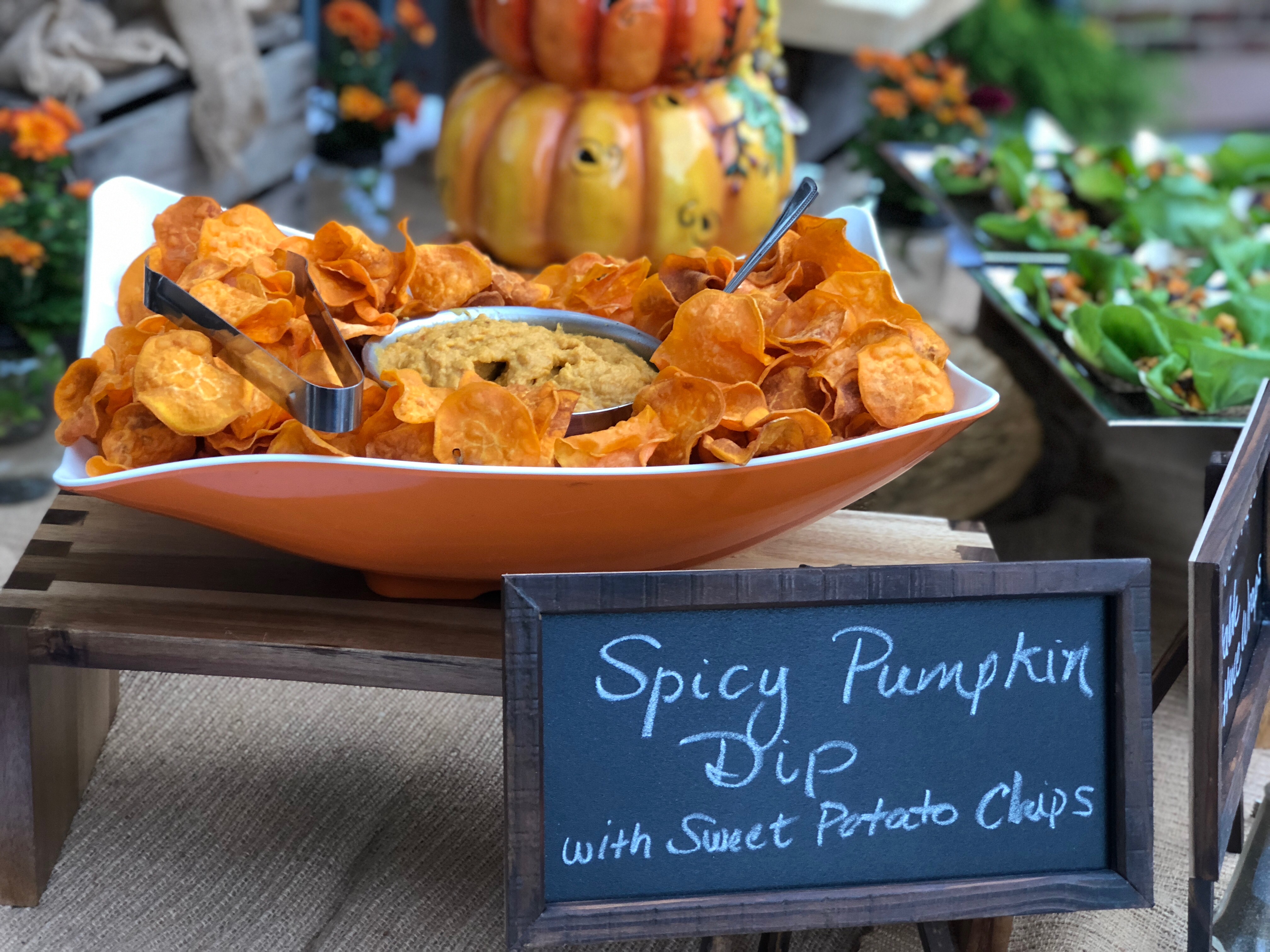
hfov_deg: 33.8
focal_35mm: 57
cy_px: 476
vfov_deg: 25.7
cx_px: 635
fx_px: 2091
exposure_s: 1/30
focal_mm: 6.6
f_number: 2.8
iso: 100
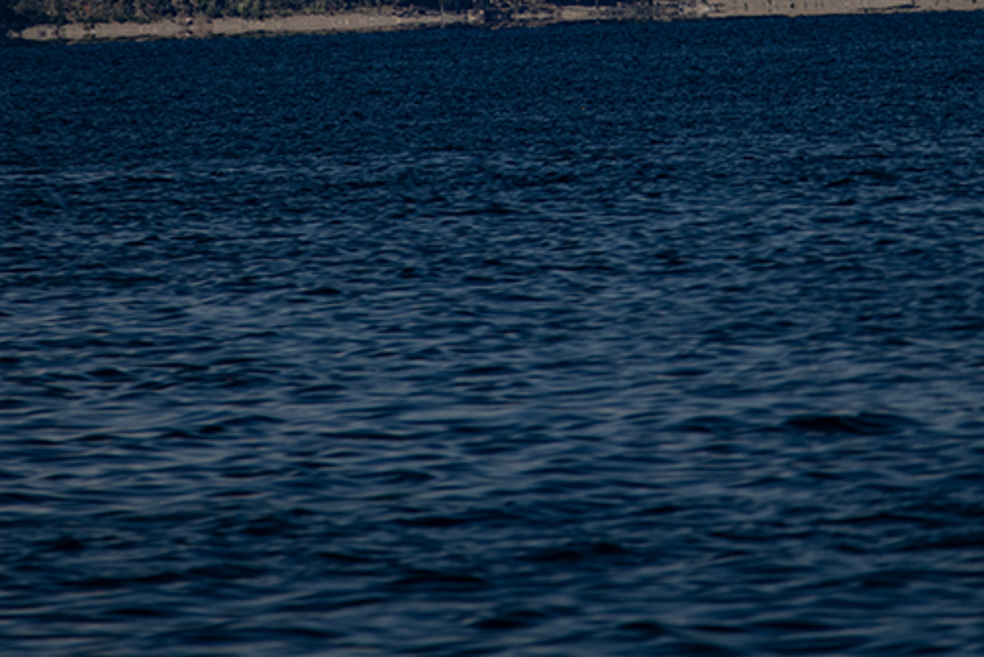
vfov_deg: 1.5
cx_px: 606
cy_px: -280
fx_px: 24496
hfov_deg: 2.3
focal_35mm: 896
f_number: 5.6
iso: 100
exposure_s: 1/320
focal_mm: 300
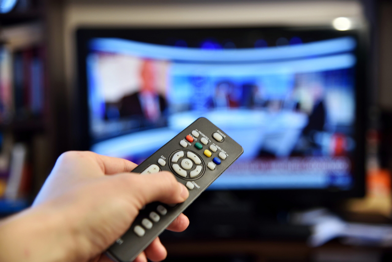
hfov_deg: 30.9
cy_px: 131
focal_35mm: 65
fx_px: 708
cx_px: 196
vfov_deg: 20.9
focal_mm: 65
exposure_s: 1/40
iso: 800
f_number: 4
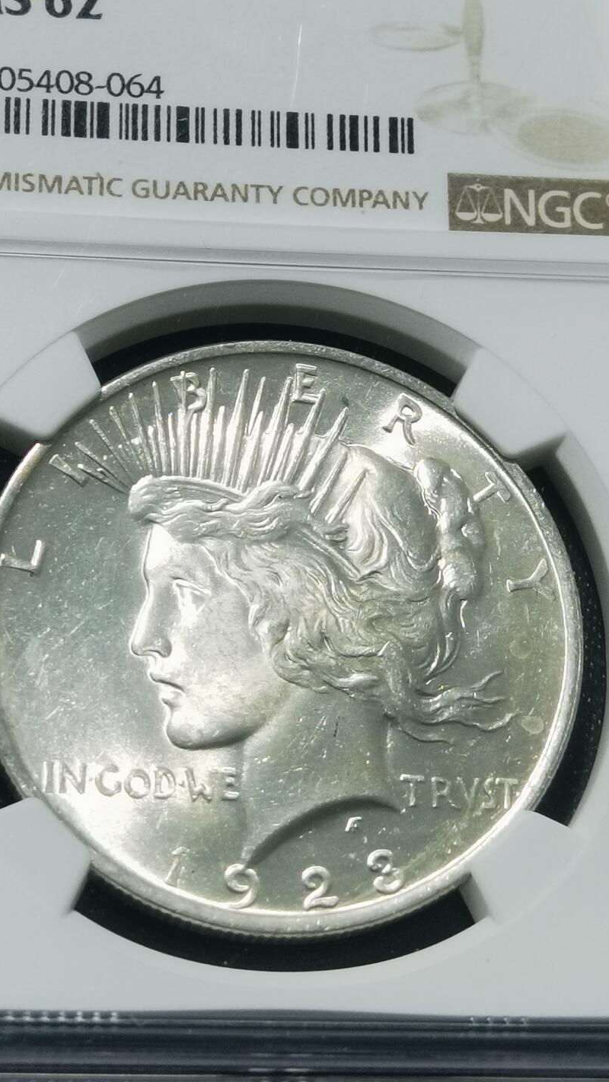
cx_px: 304
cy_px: 428
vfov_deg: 23.4
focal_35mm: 91
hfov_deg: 13.3
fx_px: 2612
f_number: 1.9
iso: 64
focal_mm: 6.67
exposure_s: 1/100
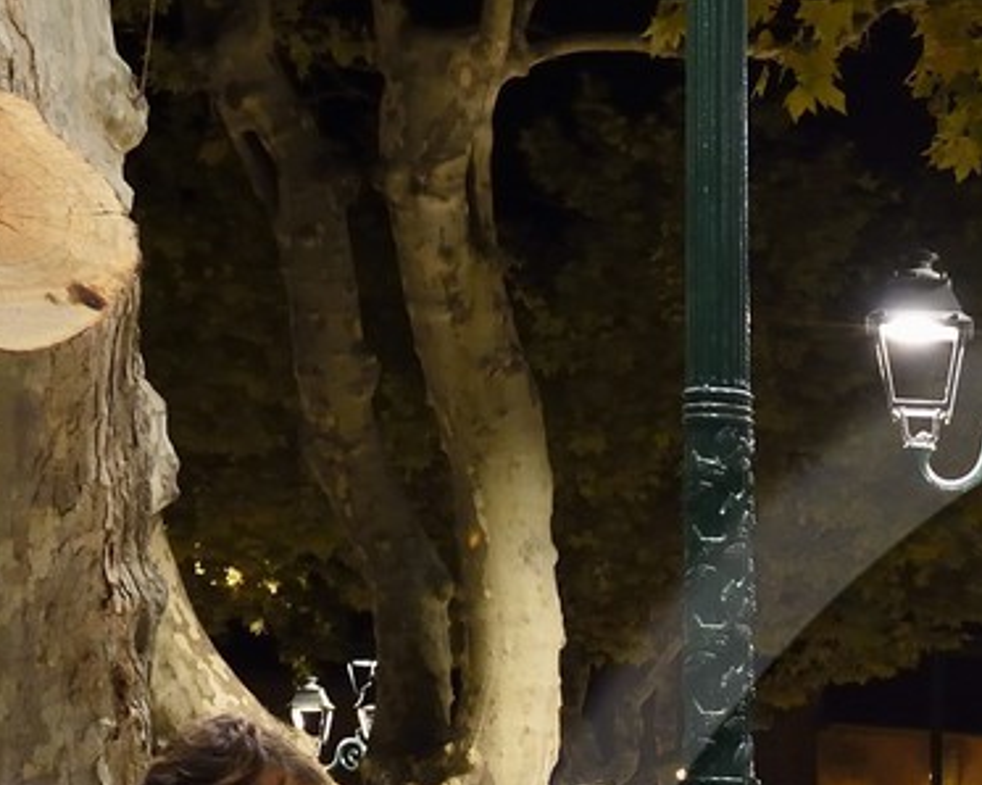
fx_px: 3980
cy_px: 1309
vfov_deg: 10.7
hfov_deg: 13.2
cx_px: 1498
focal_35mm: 137
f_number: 5
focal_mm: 34
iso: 1600
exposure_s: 1/80
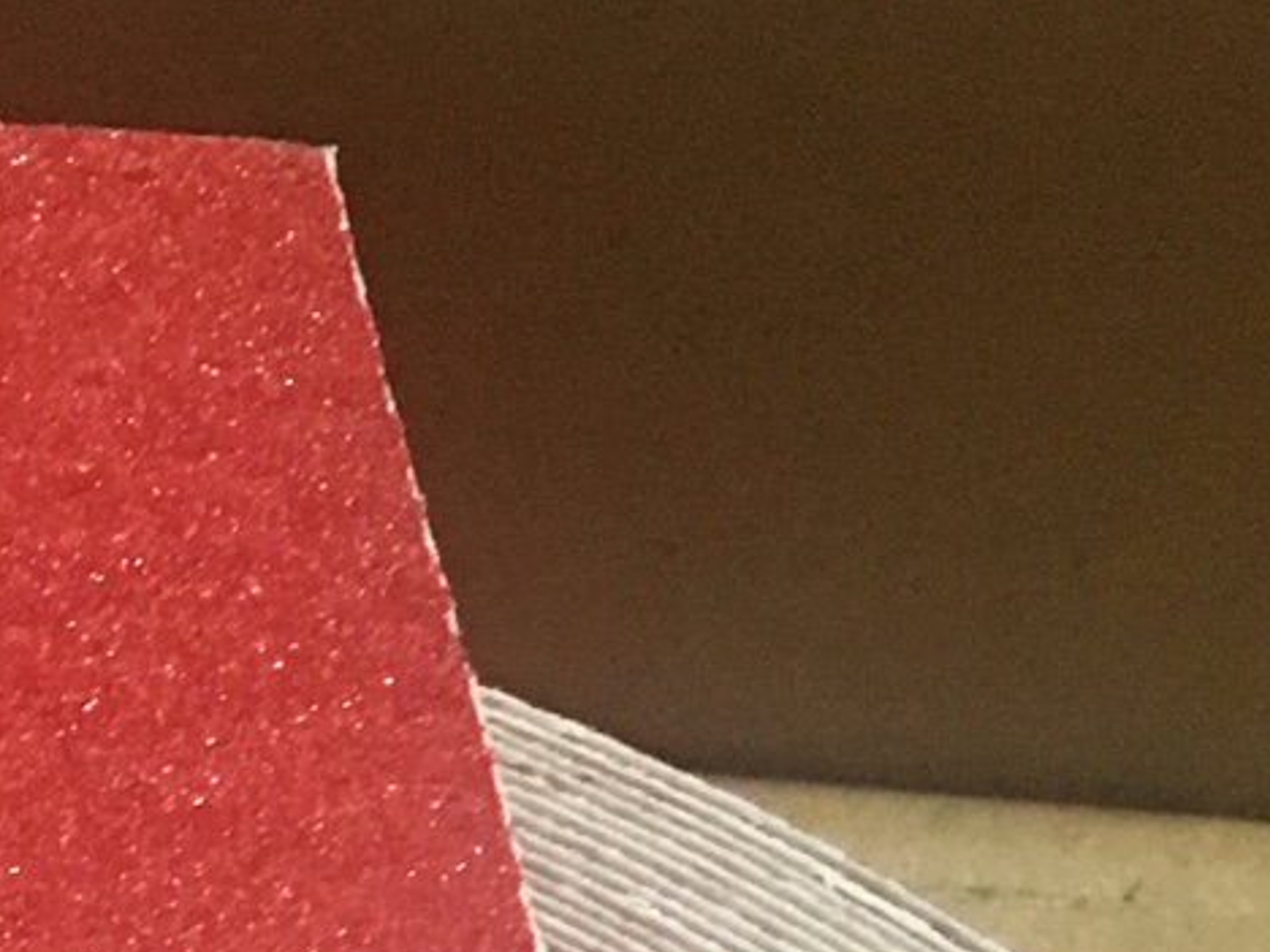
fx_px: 4586
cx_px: -744
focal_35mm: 125
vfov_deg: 11.1
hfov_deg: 14.5
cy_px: 1652
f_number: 2.2
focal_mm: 4.15
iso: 160
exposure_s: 1/8
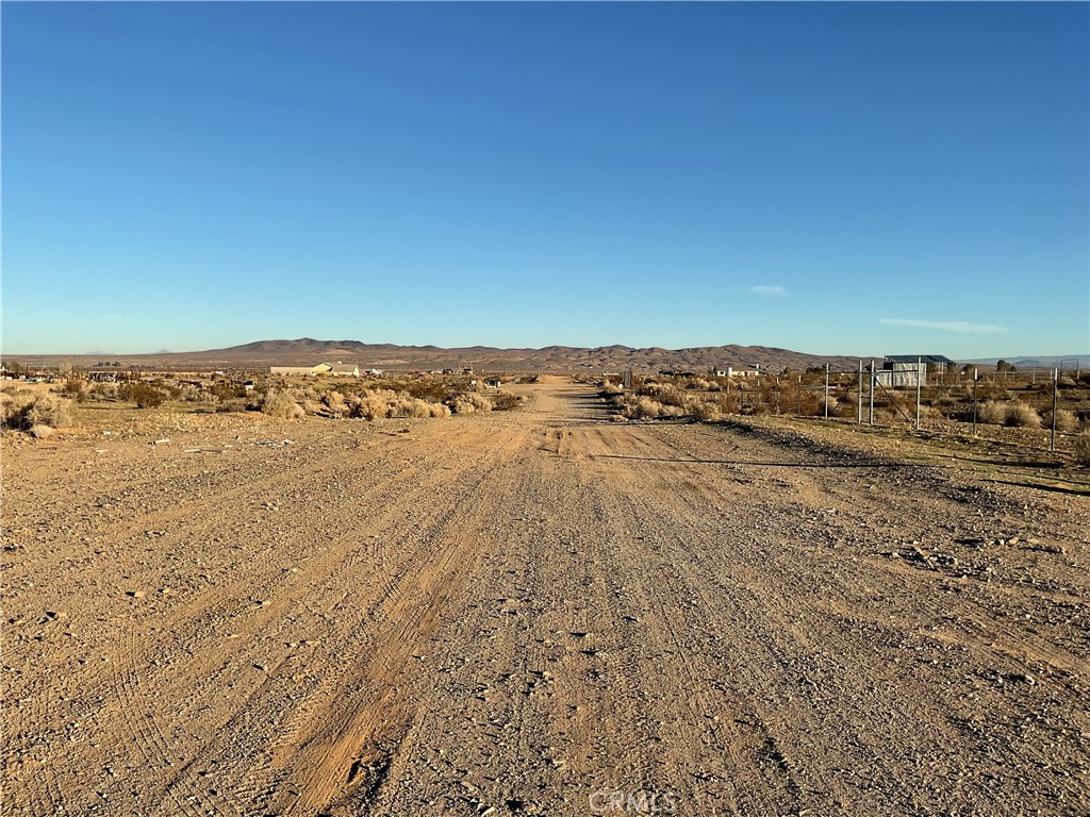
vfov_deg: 48.2
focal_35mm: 29
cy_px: 408
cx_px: 545
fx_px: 913
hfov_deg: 61.7
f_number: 1.8
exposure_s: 1/1912
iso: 16
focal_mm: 3
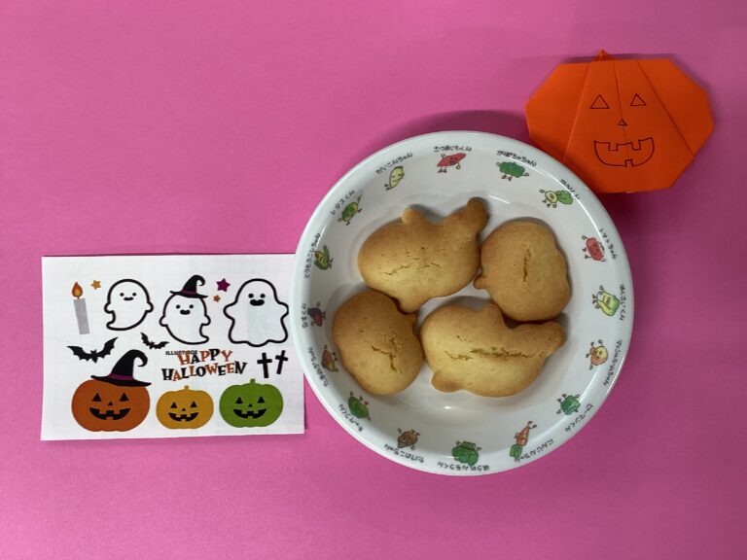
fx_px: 669
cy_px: 280
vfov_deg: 45.4
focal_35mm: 31
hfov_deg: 58.4
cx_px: 374
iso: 50
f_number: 2.4
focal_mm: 3.3
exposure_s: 1/60
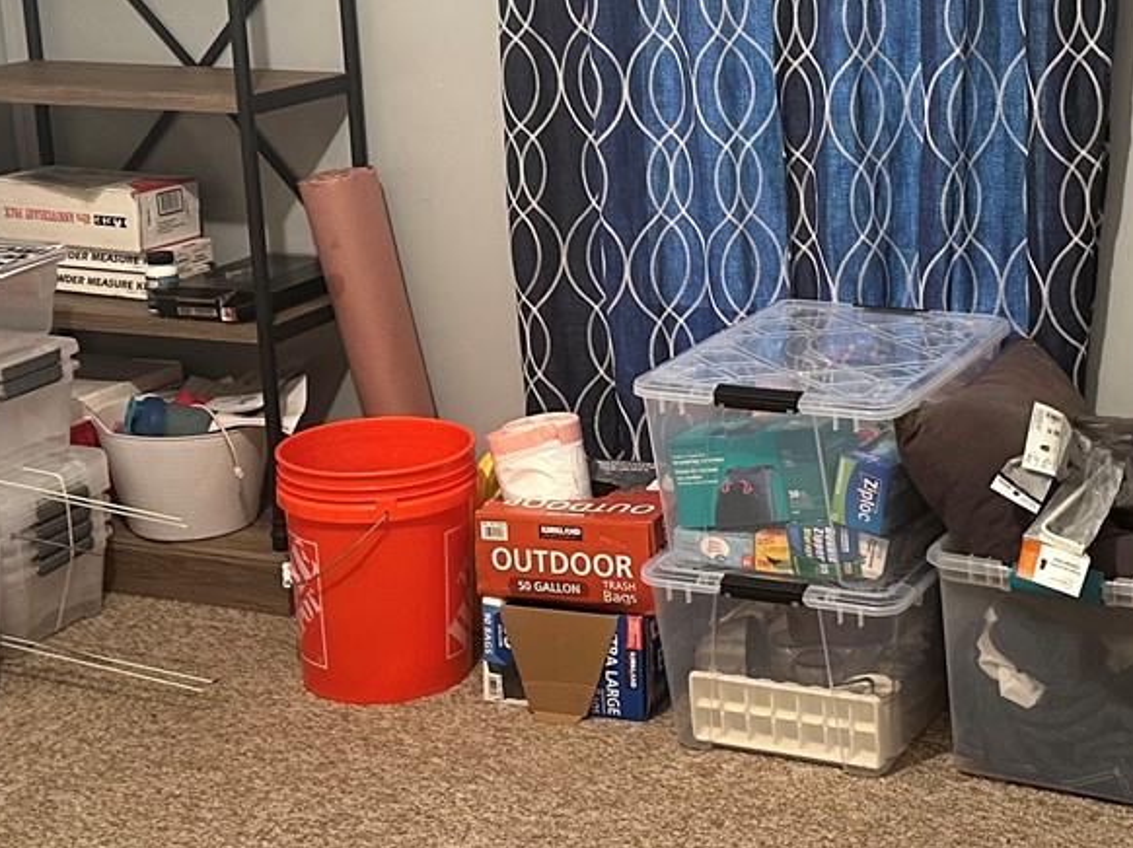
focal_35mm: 66
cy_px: 292
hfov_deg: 29.1
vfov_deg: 22.2
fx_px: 2159
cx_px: 786
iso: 320
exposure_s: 1/60
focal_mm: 6.86
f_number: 1.78
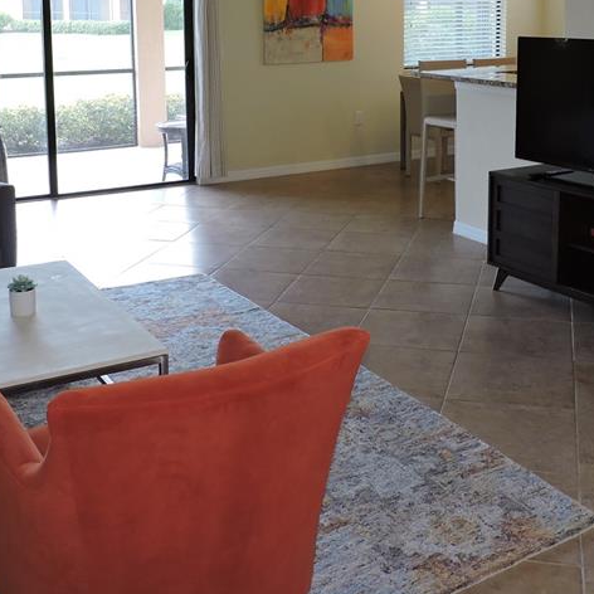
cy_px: 121
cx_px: 350
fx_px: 893
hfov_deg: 36.7
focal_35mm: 46
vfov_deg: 35.6
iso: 180
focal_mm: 4.3
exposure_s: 1/40
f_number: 3
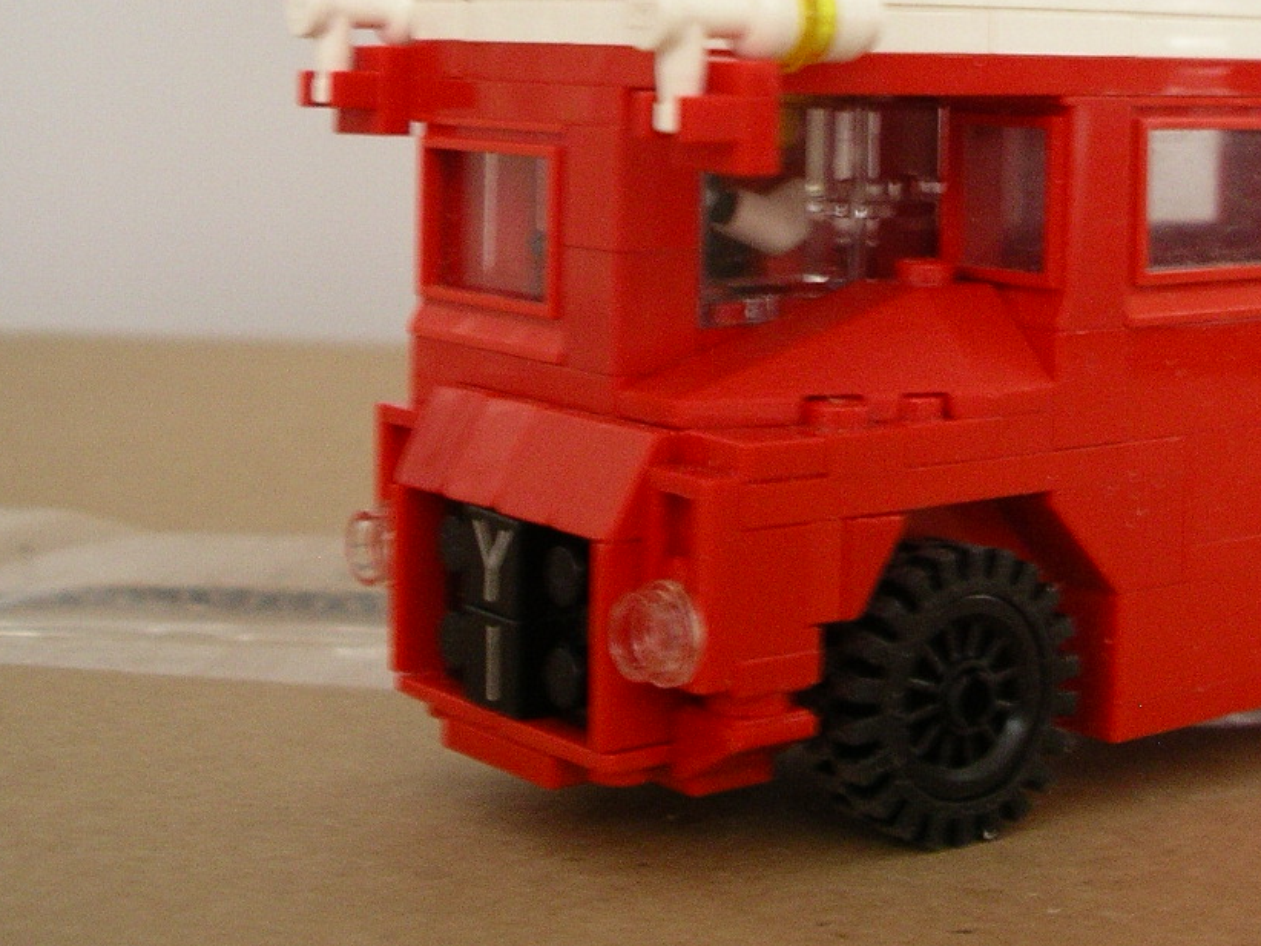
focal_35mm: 72
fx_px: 2624
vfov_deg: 20.2
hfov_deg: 26.6
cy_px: 147
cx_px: 960
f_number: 2.8
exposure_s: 1/8
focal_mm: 7.8
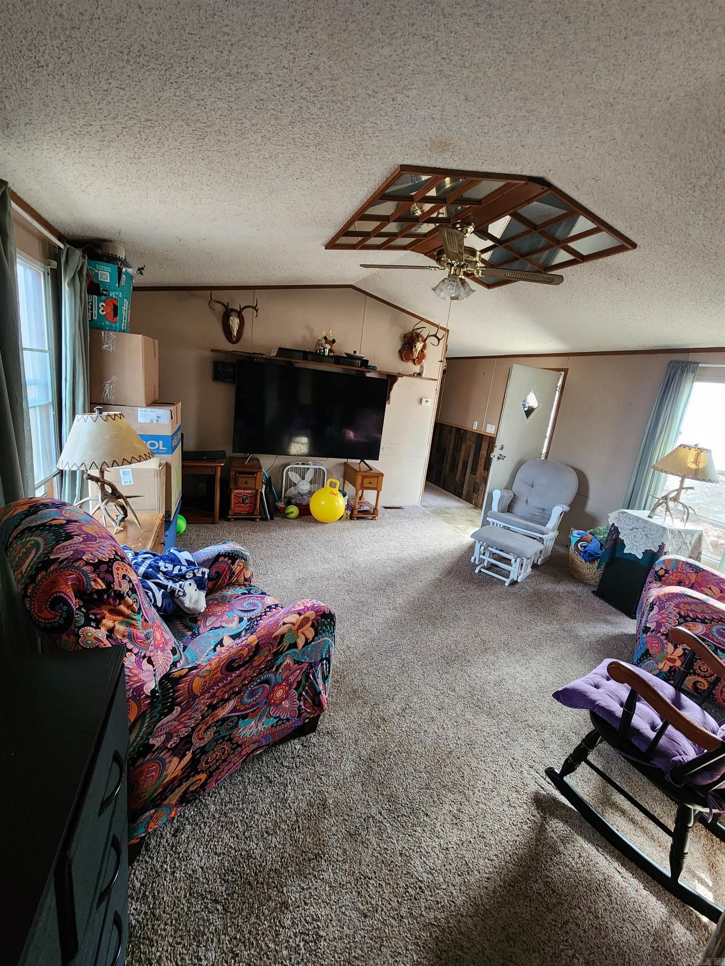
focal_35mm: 13
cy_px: 483
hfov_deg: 89.9
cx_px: 362
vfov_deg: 106.2
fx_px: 363
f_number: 2.2
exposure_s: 1/30
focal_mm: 2.2
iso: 400
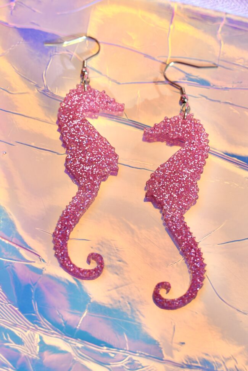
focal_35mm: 52
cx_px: 124
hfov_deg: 26.0
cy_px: 186
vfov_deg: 38.2
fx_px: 537
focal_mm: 35
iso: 200
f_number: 4.5
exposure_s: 1/2000
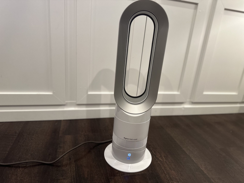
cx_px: 122
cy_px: 92
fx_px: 169
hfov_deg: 71.6
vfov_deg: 56.8
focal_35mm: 24
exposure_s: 1/60
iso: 400
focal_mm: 6.86
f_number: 1.78
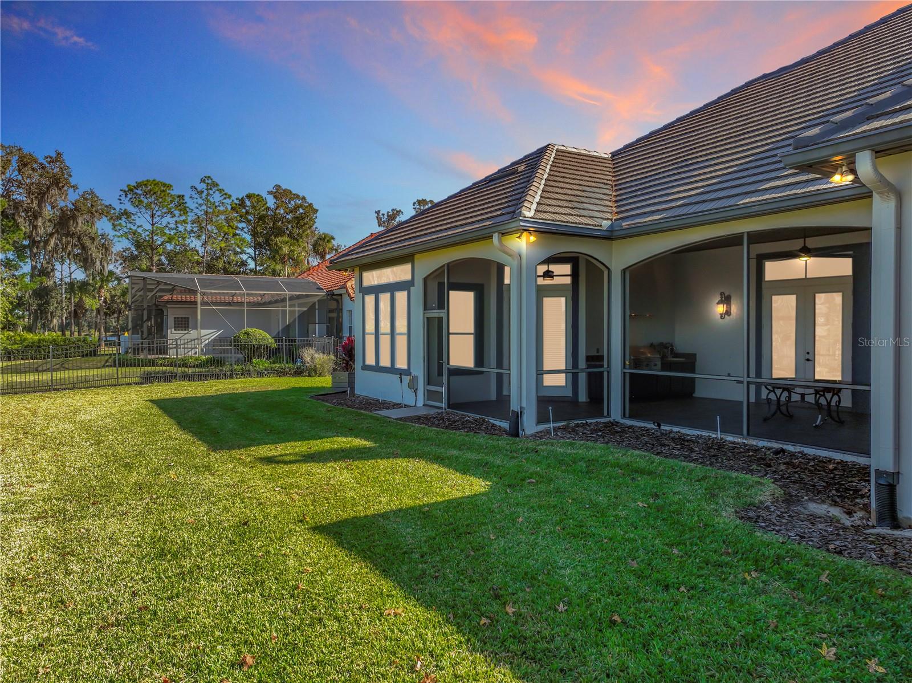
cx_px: 456
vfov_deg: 56.8
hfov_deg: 71.6
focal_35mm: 24
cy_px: 342
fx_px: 632
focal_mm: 12.29
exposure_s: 1/1250
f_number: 2.8
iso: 120
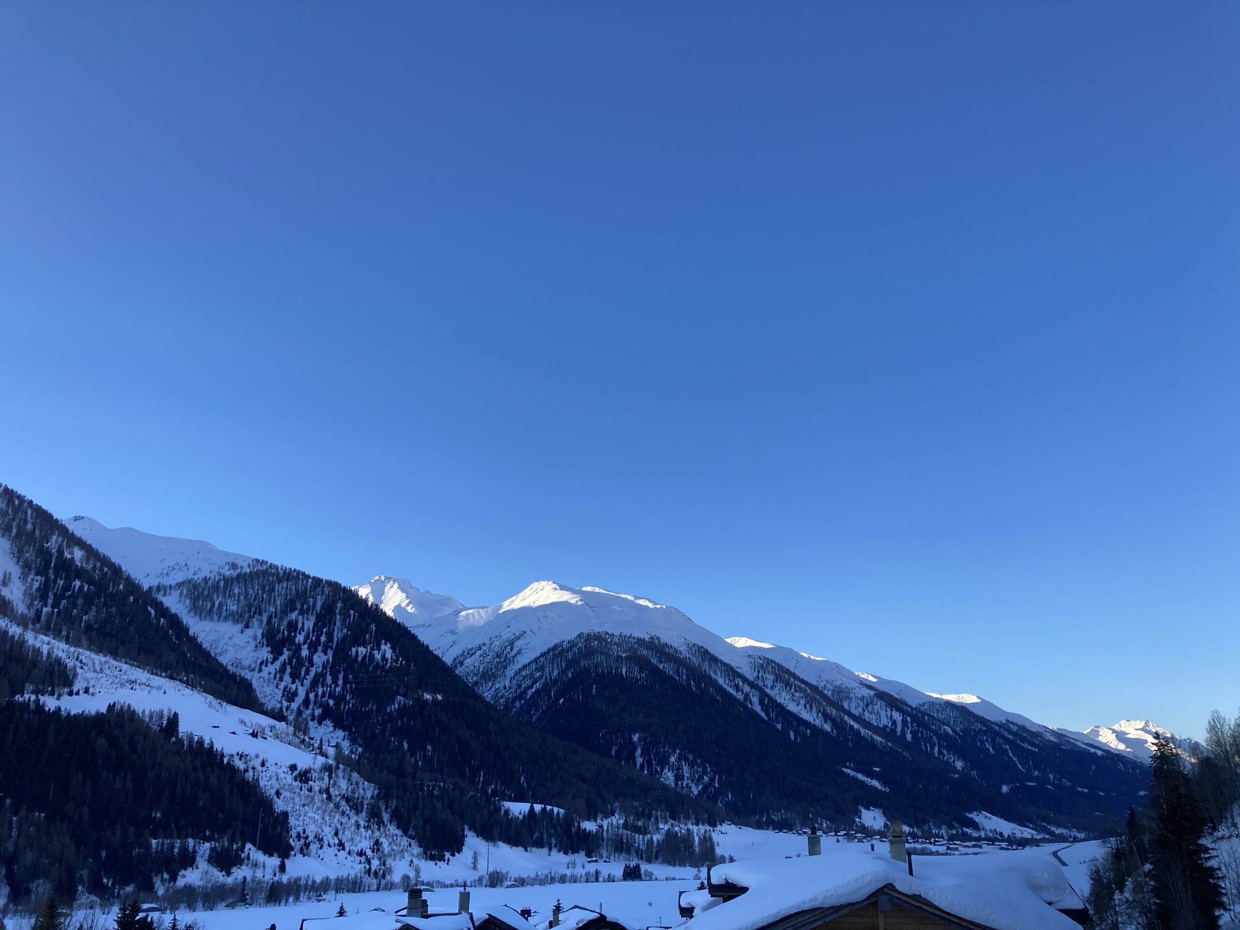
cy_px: 465
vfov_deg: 49.7
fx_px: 1003
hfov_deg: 63.4
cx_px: 620
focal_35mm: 28
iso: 20
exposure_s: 1/991
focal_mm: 3.99
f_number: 1.8
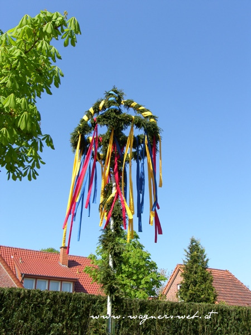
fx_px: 387
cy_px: 168
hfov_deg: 36.0
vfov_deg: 46.8
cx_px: 126
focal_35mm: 40
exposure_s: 1/250
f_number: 6.3
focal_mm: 10.3
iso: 50
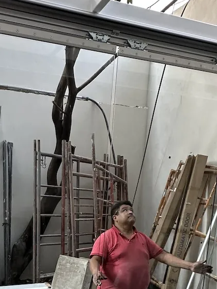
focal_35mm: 40
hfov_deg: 35.4
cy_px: 229
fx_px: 334
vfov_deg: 44.6
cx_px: 61
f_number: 2.2
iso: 320
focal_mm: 2.22
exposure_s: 1/83
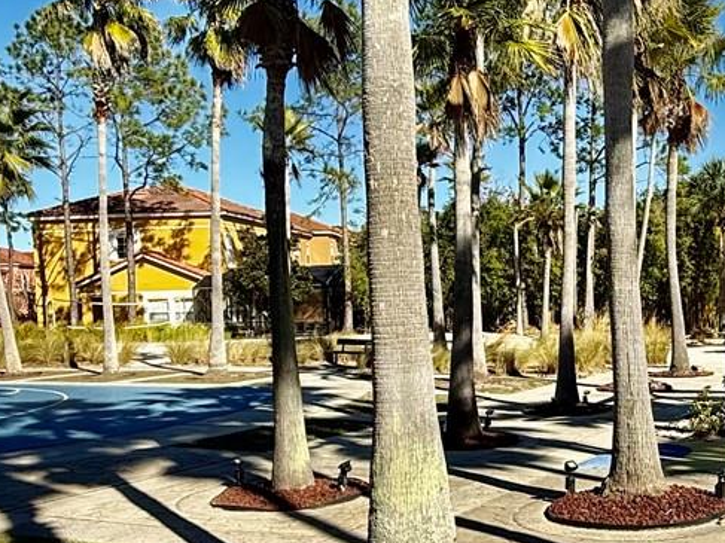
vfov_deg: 31.4
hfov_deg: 40.0
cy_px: 341
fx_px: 963
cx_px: 552
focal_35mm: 46
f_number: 2.2
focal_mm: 2.22
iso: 50
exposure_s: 1/1961
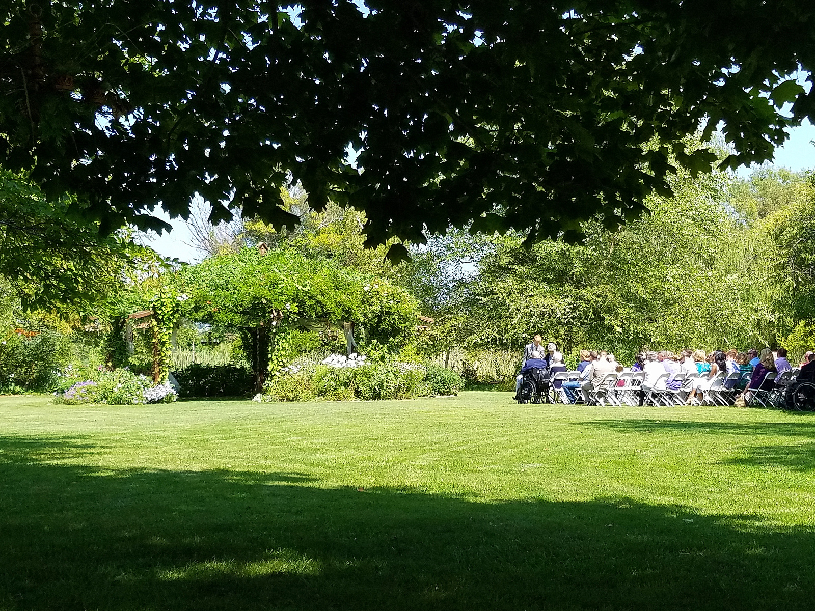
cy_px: 306
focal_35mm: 26
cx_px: 408
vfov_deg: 53.1
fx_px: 612
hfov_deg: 67.3
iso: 50
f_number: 1.7
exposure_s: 1/932
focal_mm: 4.2
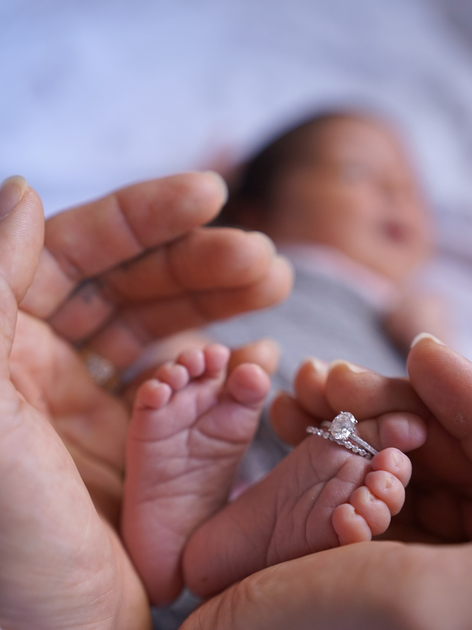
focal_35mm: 41
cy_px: 350
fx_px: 745
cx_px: 247
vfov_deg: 45.7
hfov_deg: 35.1
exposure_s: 1/100
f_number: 2.5
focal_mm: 35
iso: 640
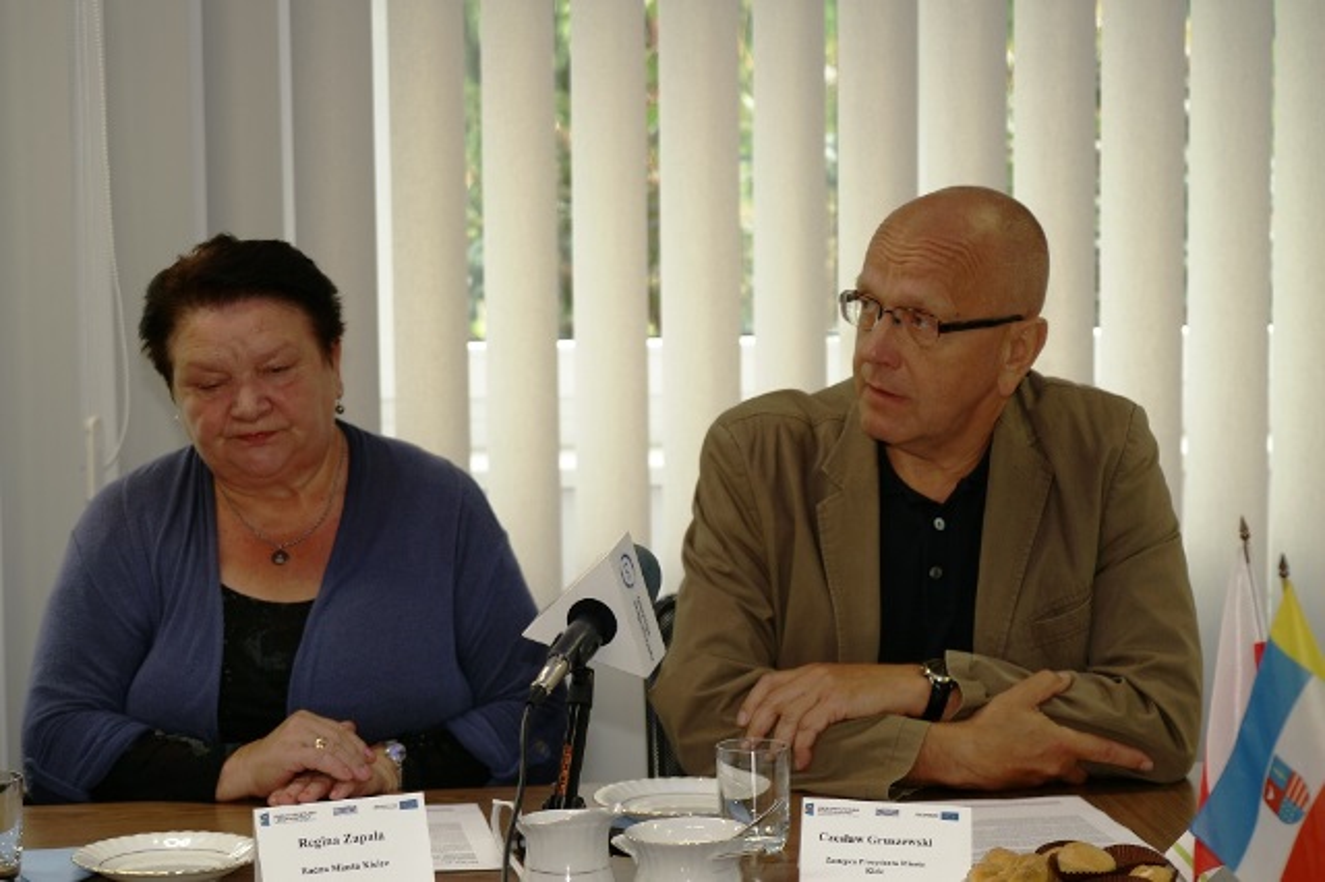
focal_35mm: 90
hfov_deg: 22.6
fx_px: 3311
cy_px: 441
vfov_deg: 15.2
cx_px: 662
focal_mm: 60
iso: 200
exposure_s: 1/125
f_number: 3.5
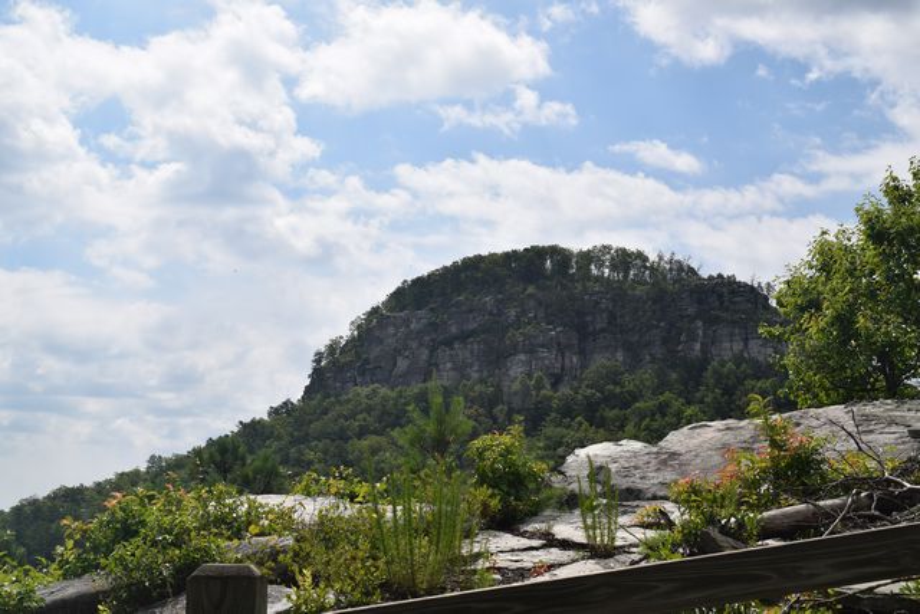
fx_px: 1304
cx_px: 460
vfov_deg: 26.5
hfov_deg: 38.9
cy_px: 307
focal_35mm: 51
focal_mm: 34
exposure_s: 1/500
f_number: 11
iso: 200
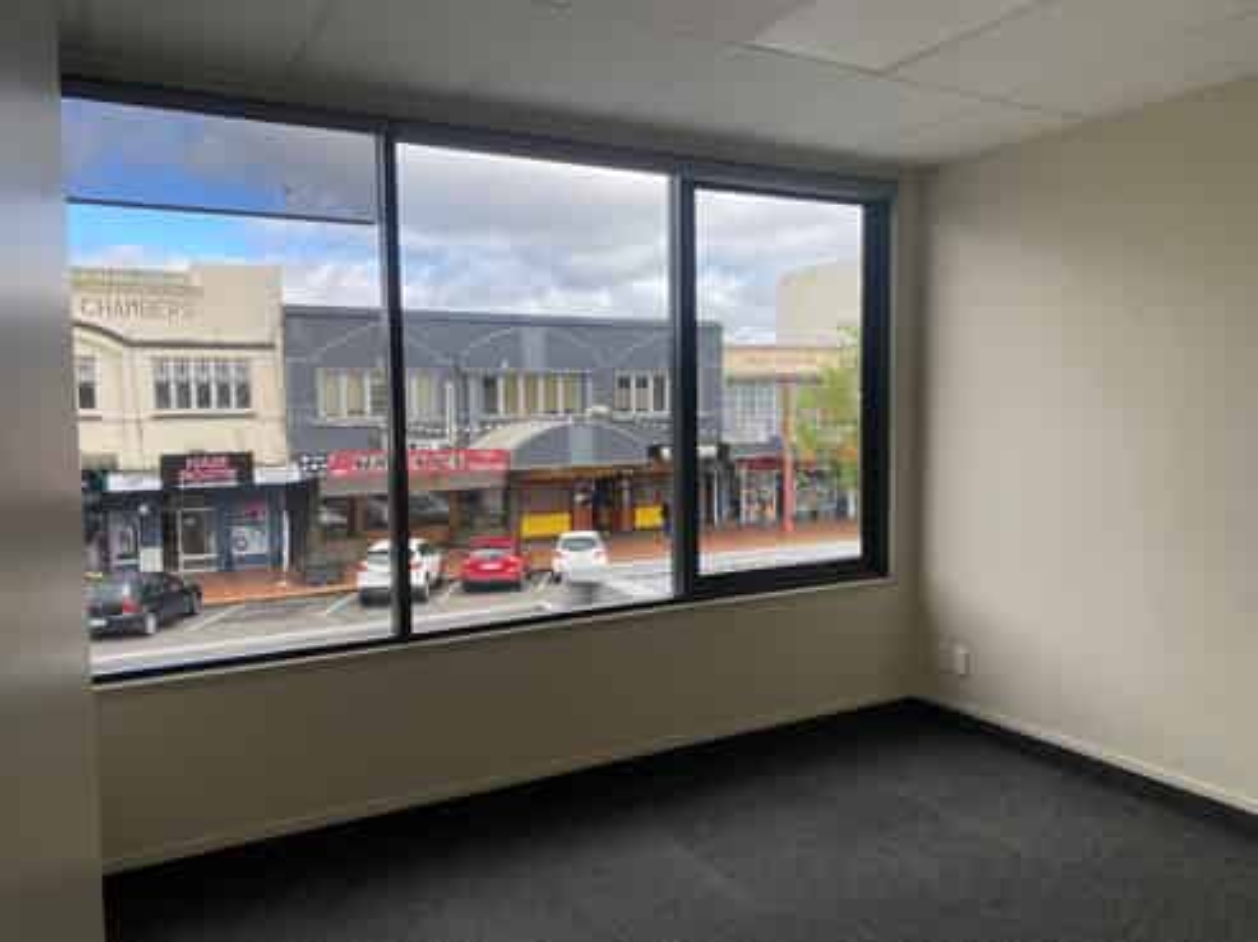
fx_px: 944
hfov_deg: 67.3
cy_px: 471
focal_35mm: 26
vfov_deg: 53.0
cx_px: 629
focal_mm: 4.25
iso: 32
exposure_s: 1/197
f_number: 1.8
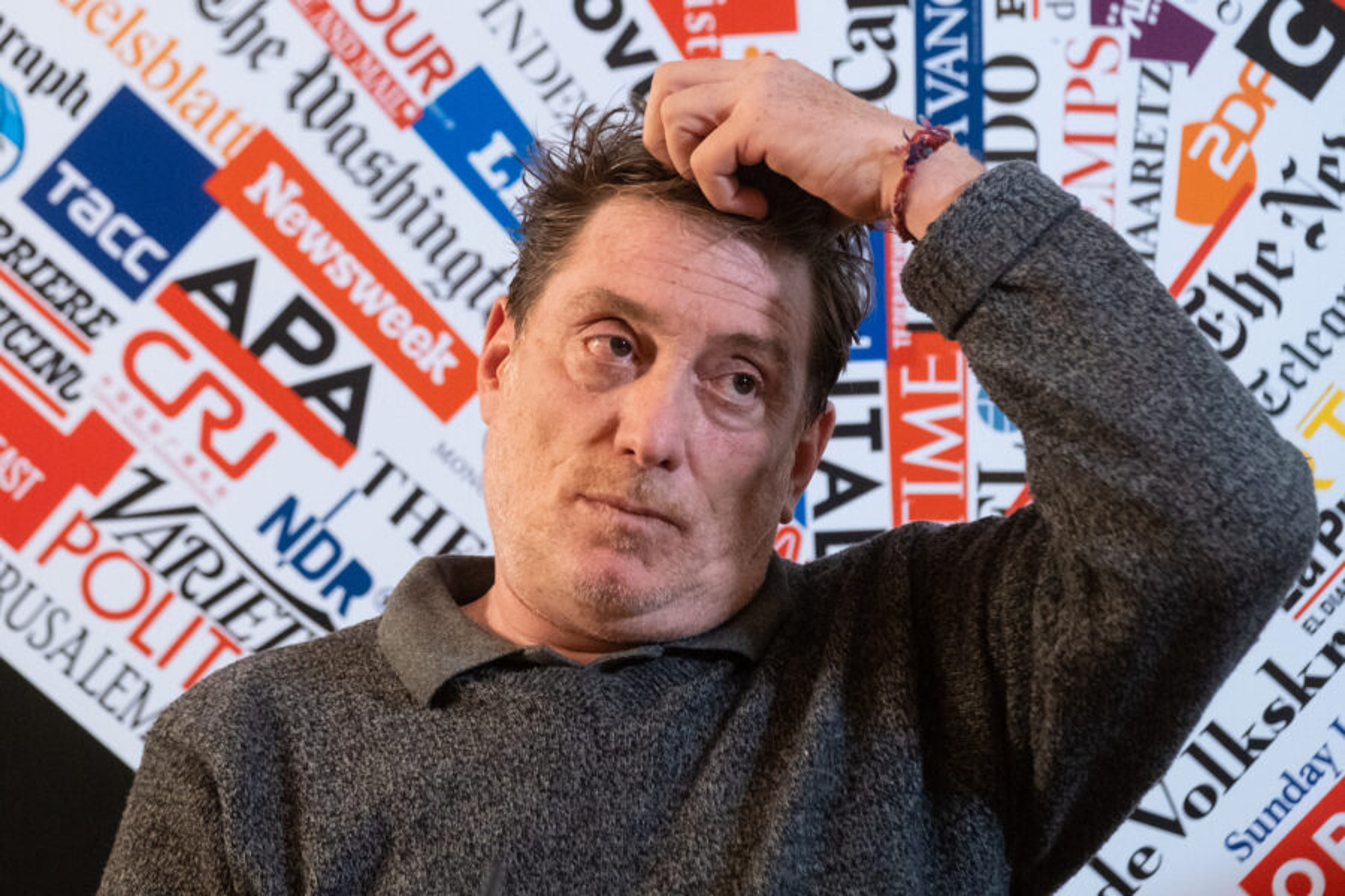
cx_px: 672
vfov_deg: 6.5
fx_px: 7845
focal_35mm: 210
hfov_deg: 9.8
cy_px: 448
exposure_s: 1/210
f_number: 3.6
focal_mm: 140
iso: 5000
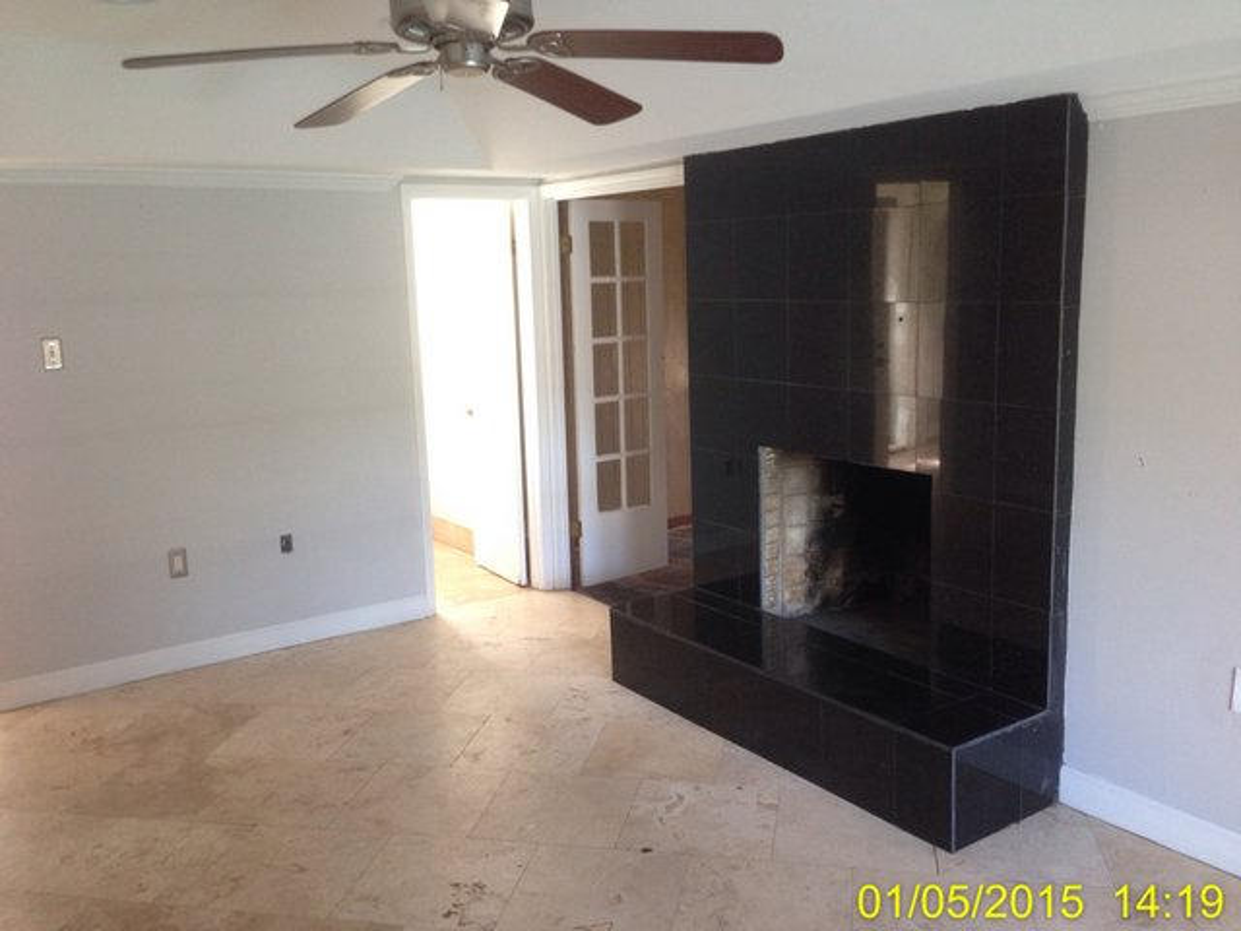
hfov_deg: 55.4
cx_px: 620
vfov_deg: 42.9
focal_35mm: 33
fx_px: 1183
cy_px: 466
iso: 125
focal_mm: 4.12
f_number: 2.4
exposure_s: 1/20
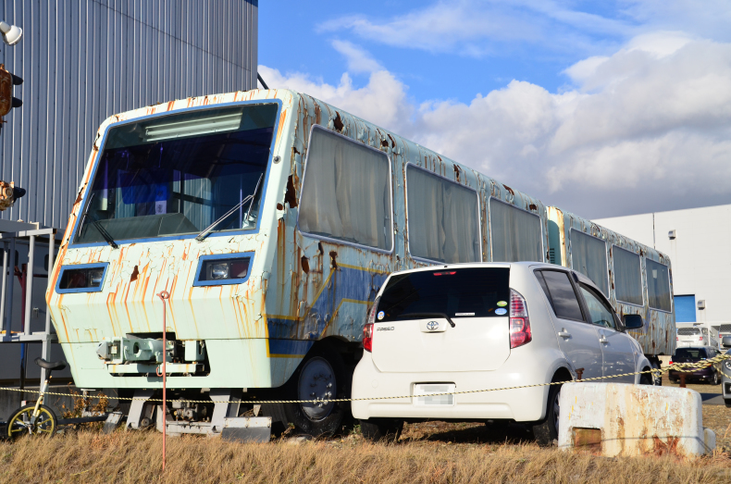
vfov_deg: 29.7
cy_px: 242
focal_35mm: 45
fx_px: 912
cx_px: 366
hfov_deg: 43.7
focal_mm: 30
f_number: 8
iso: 200
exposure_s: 1/1000
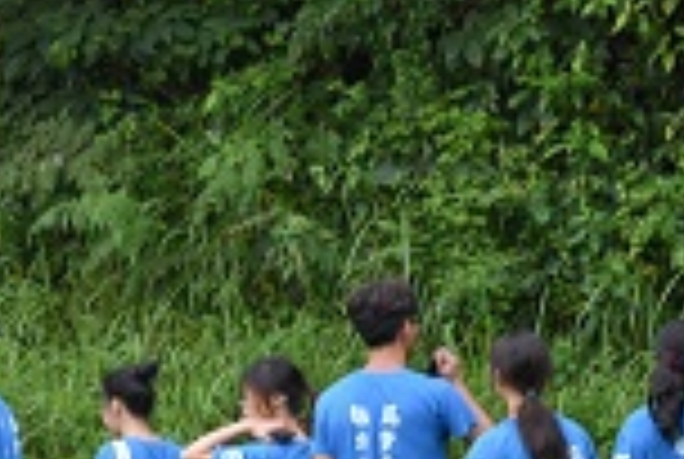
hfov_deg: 6.6
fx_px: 5844
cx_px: -302
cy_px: 112
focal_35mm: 307
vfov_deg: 4.5
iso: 400
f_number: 9
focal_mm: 78
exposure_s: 1/100
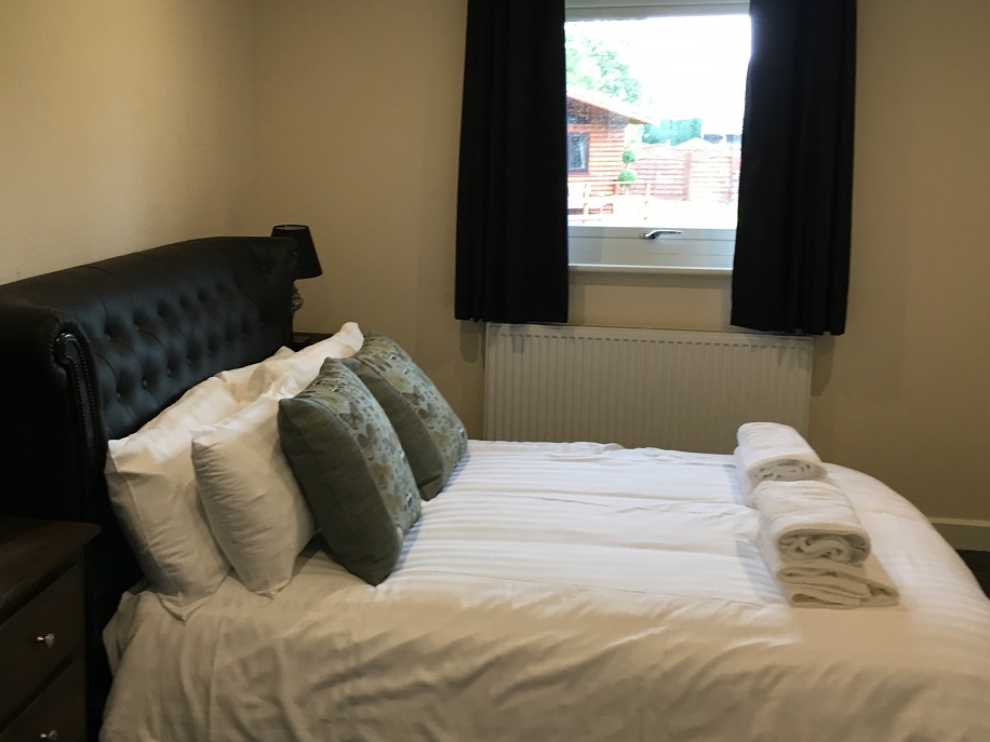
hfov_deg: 48.7
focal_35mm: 38
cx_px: 403
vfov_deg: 37.6
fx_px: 1087
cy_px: 314
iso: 100
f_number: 2.2
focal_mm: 4.15
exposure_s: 1/33
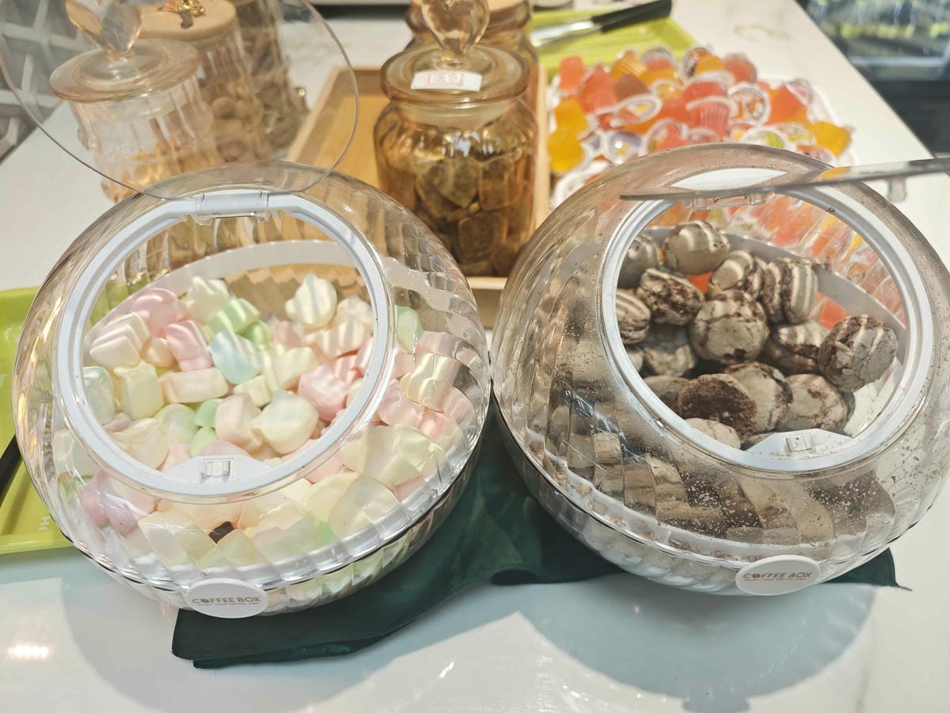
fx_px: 631
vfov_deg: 58.9
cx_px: 475
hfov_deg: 73.9
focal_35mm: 23
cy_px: 356
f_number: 2
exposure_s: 1/120
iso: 400
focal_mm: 8.72
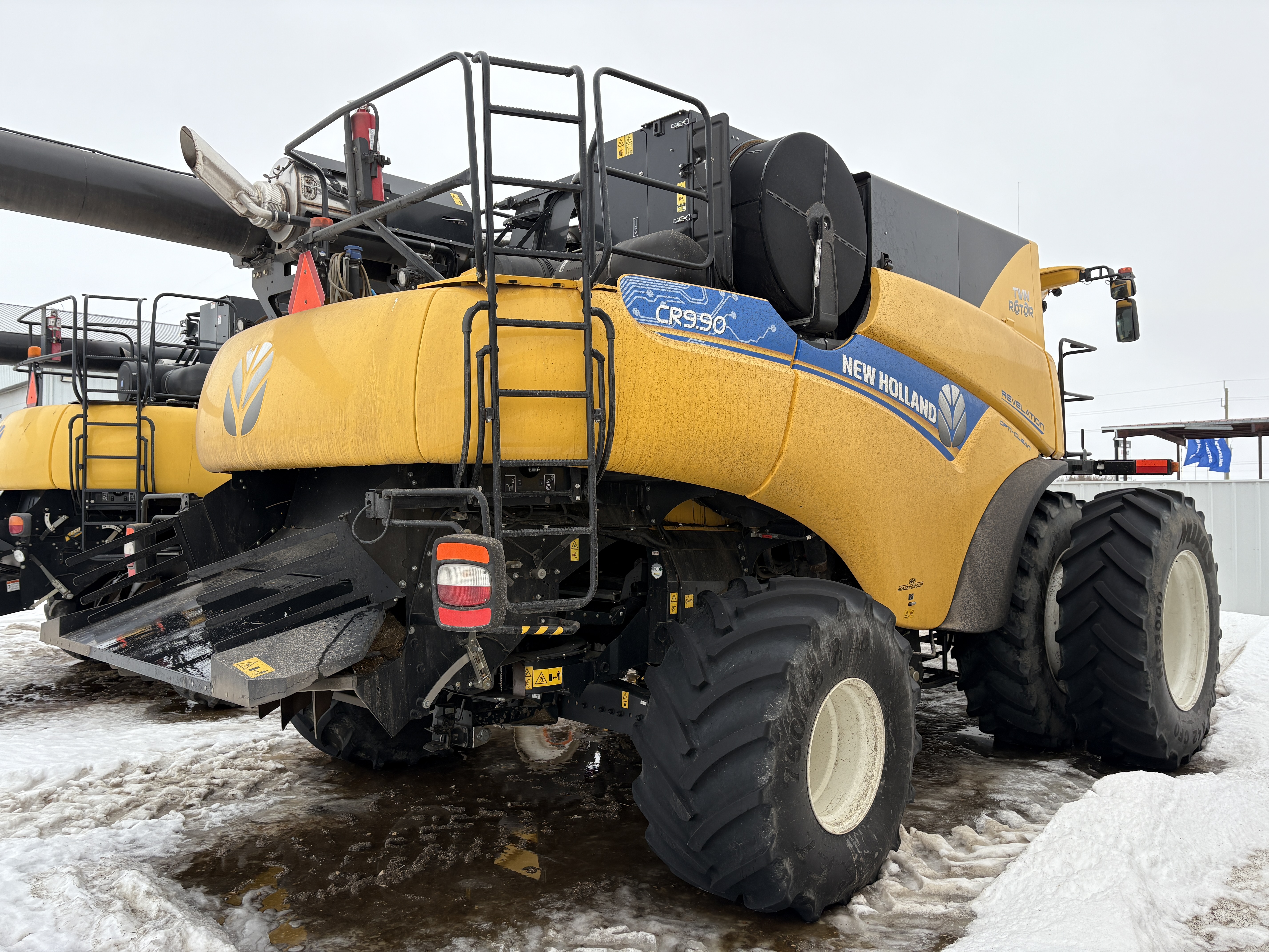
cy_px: 476
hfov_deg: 67.3
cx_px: 634
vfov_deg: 53.1
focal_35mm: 26
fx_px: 953
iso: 50
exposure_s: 1/438
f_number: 1.6
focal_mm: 5.96
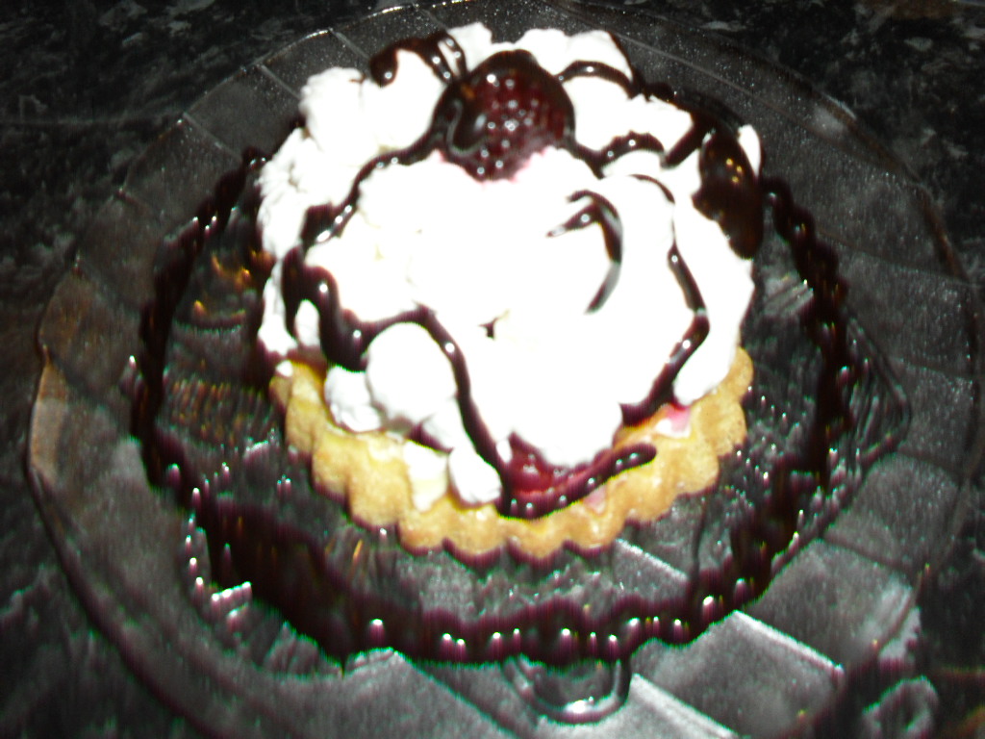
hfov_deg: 52.6
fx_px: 996
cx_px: 492
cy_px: 370
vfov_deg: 40.7
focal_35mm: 35
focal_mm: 6.3
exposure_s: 1/45
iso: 200
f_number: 3.2
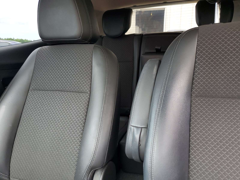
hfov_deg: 67.3
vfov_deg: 53.1
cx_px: 120
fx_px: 180
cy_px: 90
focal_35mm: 26
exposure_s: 1/120
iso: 54
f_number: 1.5
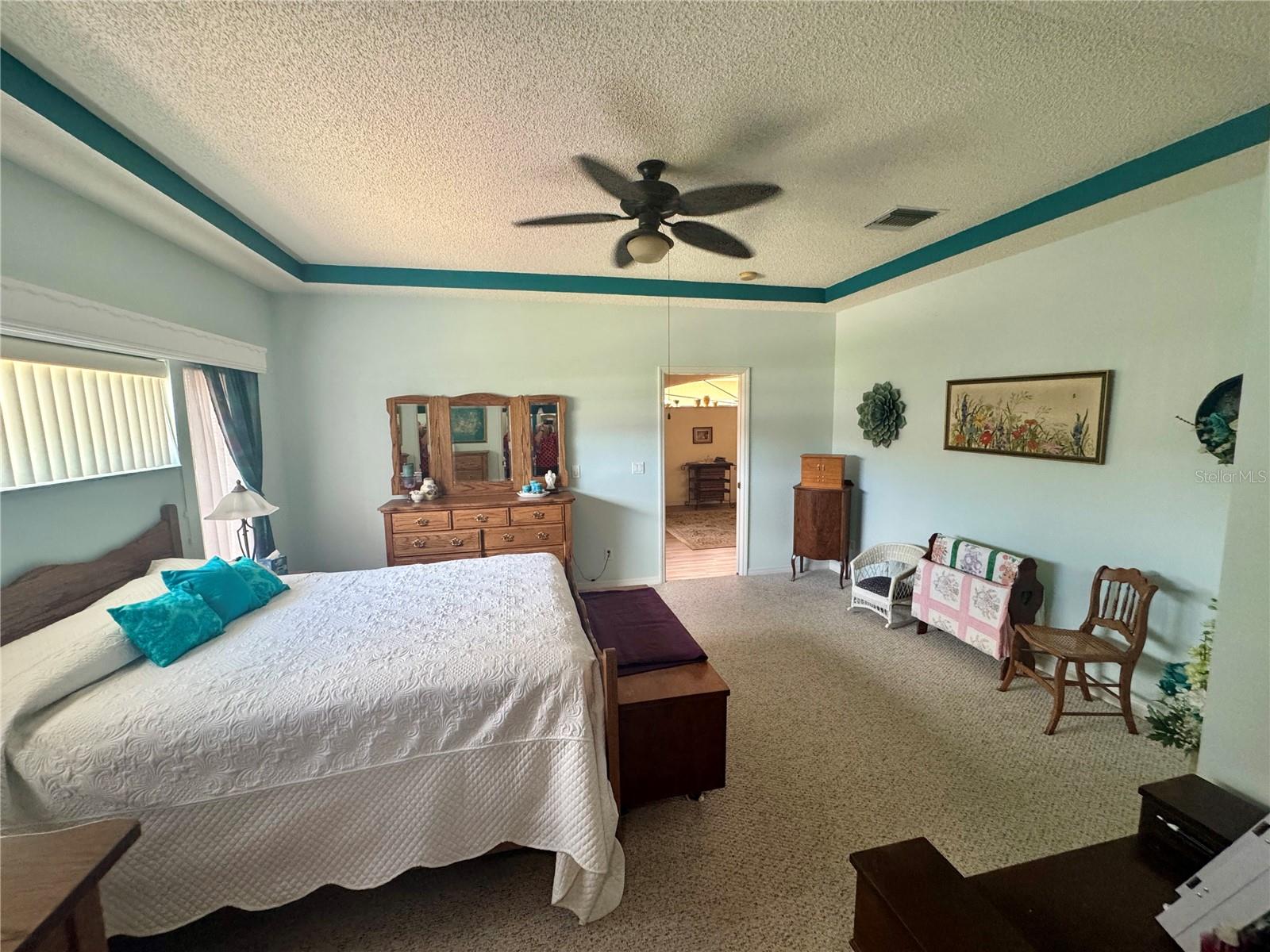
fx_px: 514
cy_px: 476
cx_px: 635
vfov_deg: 85.7
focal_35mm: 14
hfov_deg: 102.1
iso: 320
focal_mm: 2.22
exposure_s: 1/74
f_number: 2.2
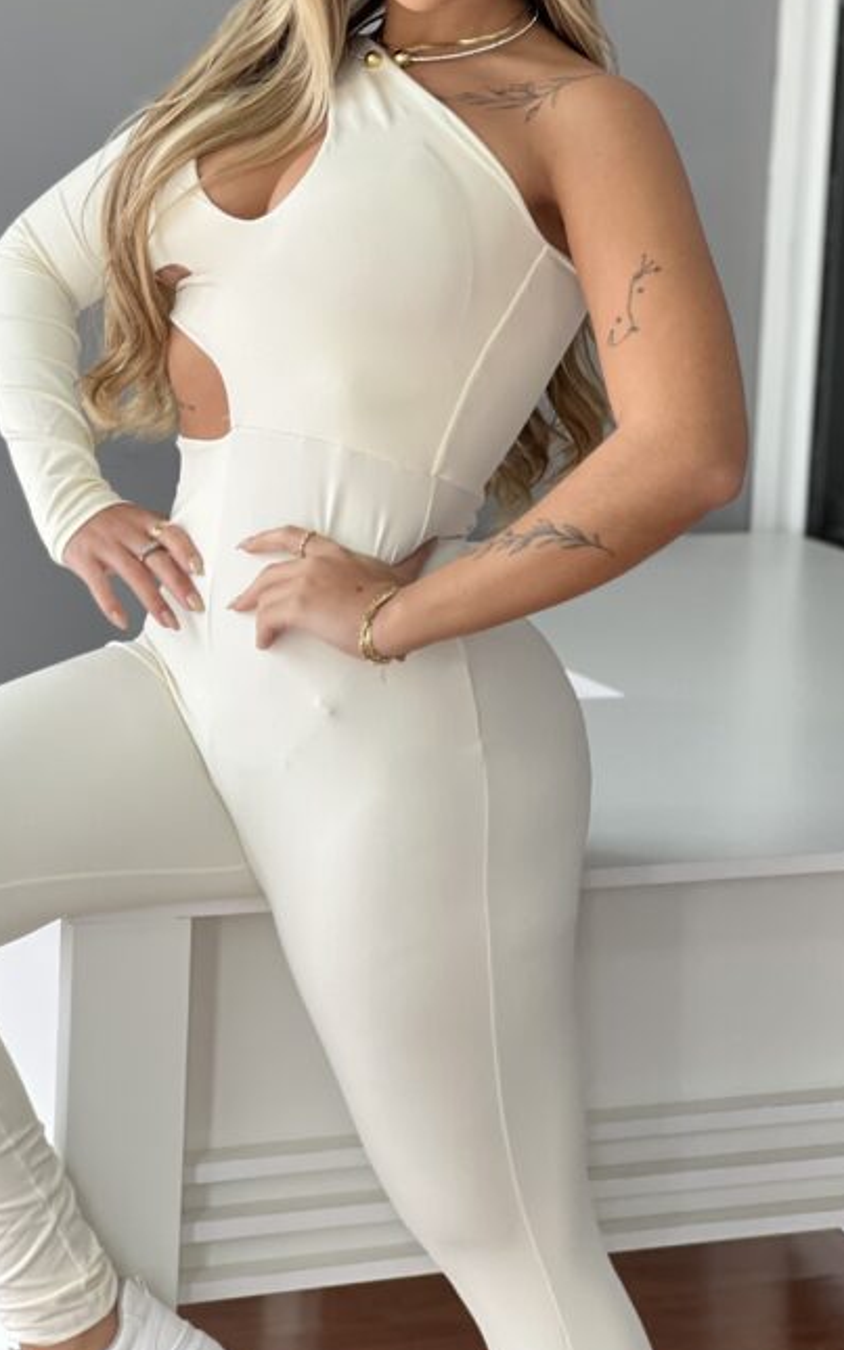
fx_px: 4344
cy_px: 516
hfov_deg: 11.1
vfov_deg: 17.7
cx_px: 352
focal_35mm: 118
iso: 100
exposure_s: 1/121
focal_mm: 9
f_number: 2.8
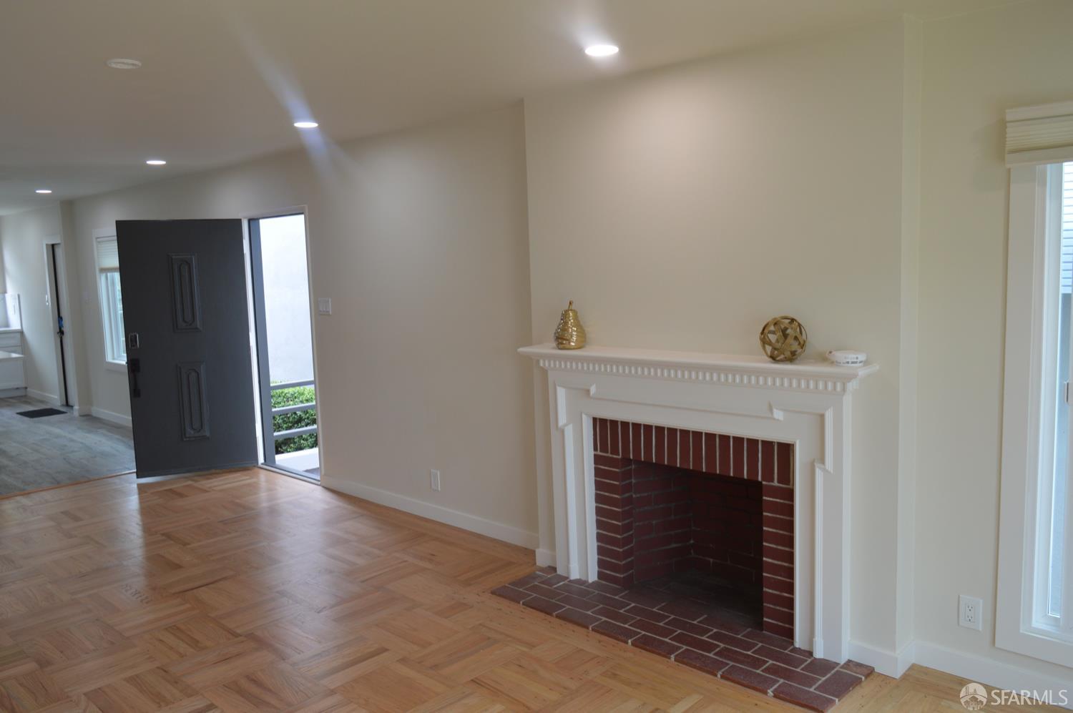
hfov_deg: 67.4
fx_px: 804
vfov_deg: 47.8
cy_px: 356
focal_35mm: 27
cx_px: 536
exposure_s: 1/60
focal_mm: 18
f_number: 6.3
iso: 400
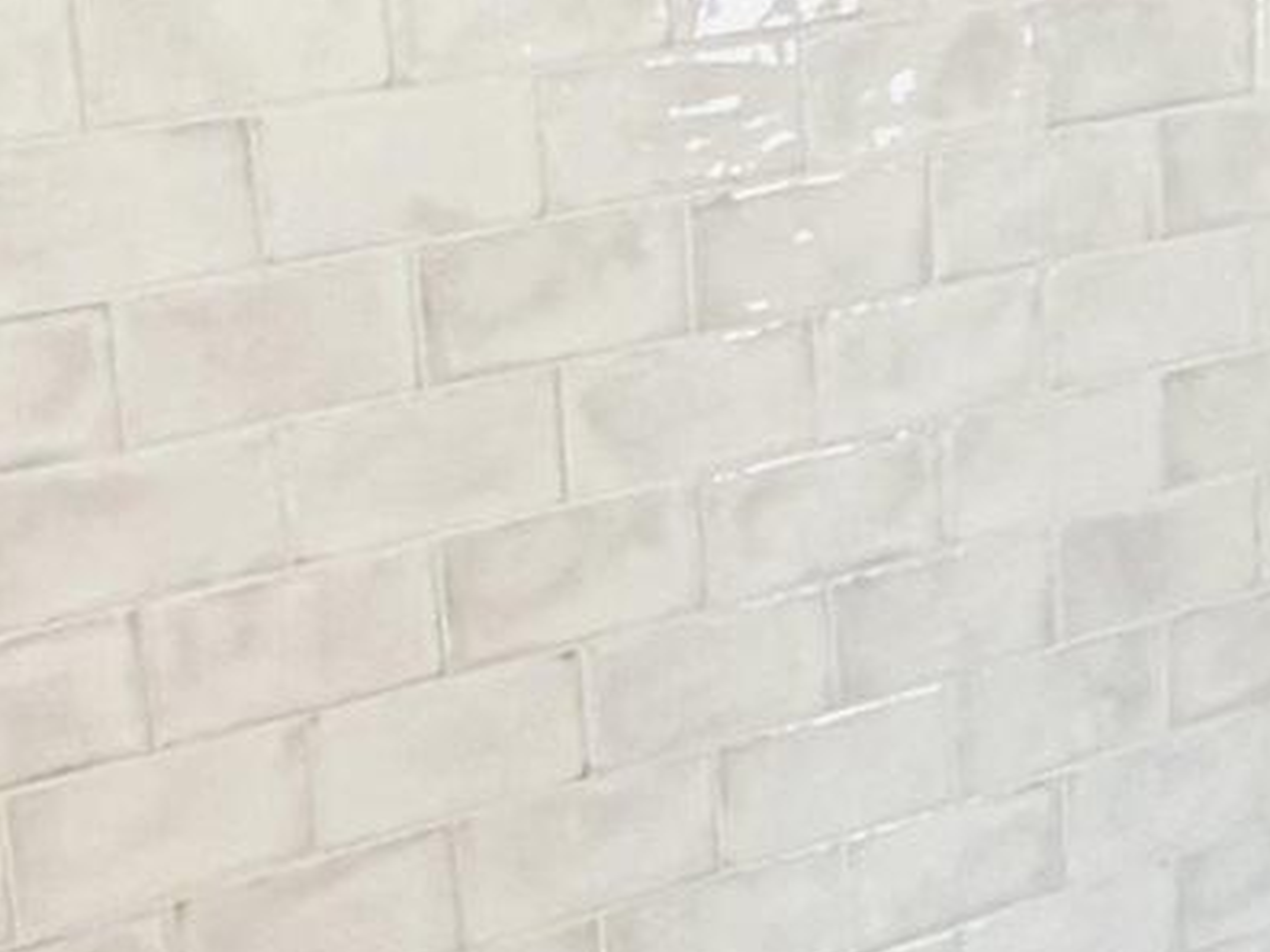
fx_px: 3998
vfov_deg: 13.6
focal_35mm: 109
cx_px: 1817
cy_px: 460
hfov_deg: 16.7
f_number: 2.2
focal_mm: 2.22
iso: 200
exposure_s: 1/60
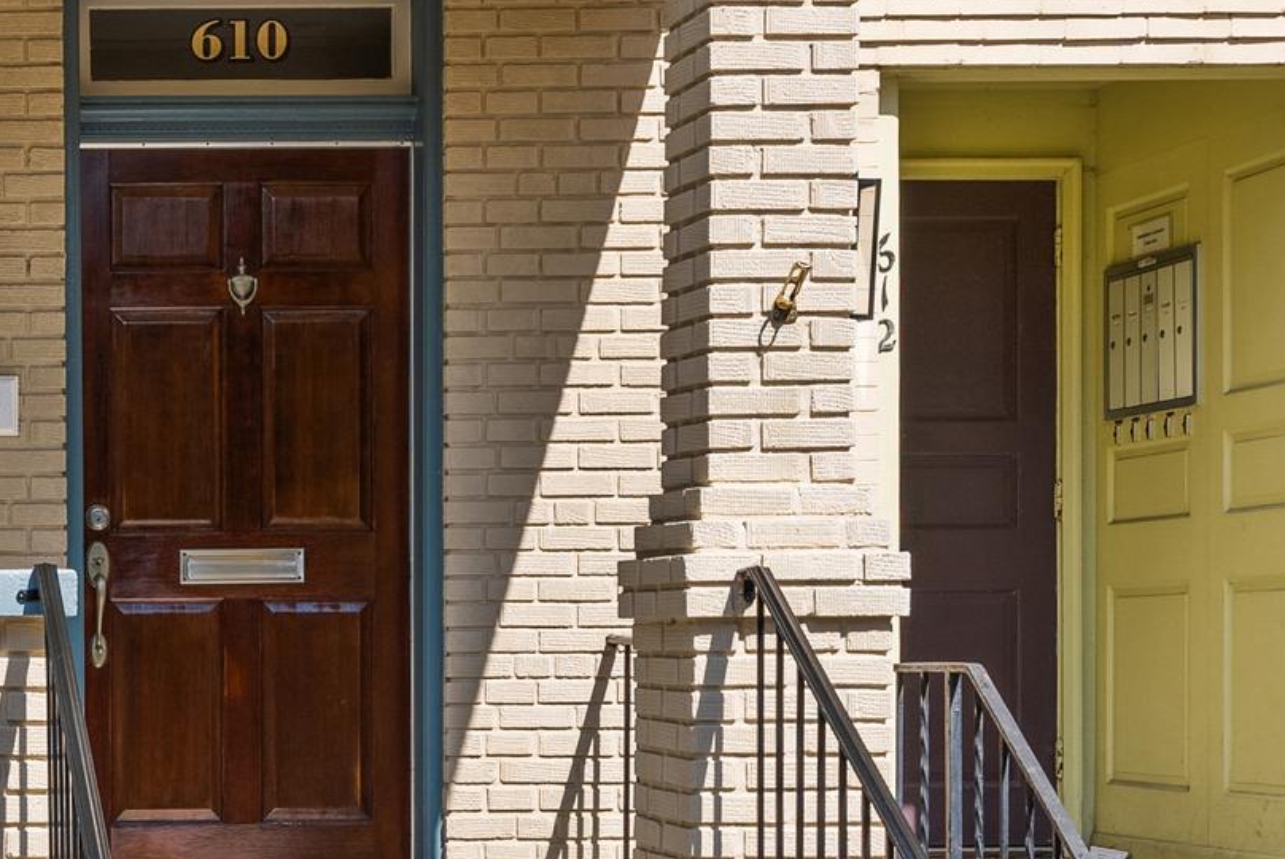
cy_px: 368
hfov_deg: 23.9
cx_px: -310
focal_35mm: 76
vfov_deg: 18.0
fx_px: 2715
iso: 200
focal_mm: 30
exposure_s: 1/250
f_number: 8
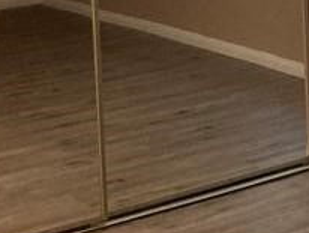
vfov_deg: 10.4
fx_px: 1242
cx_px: 438
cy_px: -110
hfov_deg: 13.5
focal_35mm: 139
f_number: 1.8
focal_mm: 3.99
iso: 320
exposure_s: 1/46
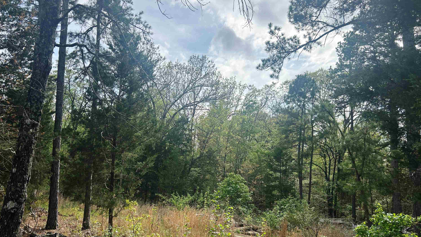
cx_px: 209
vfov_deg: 40.2
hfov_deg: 66.1
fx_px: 324
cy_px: 127
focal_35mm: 29
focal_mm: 5.7
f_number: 1.5
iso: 50
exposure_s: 1/5319
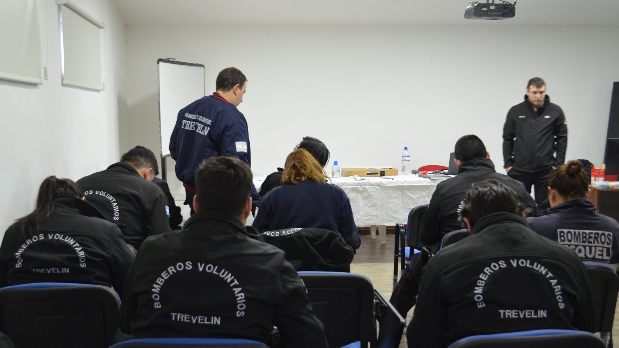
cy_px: 190
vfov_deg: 24.9
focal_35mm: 48
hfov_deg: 42.9
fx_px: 788
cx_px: 308
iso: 1600
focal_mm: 30
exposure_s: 1/30
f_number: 4.5
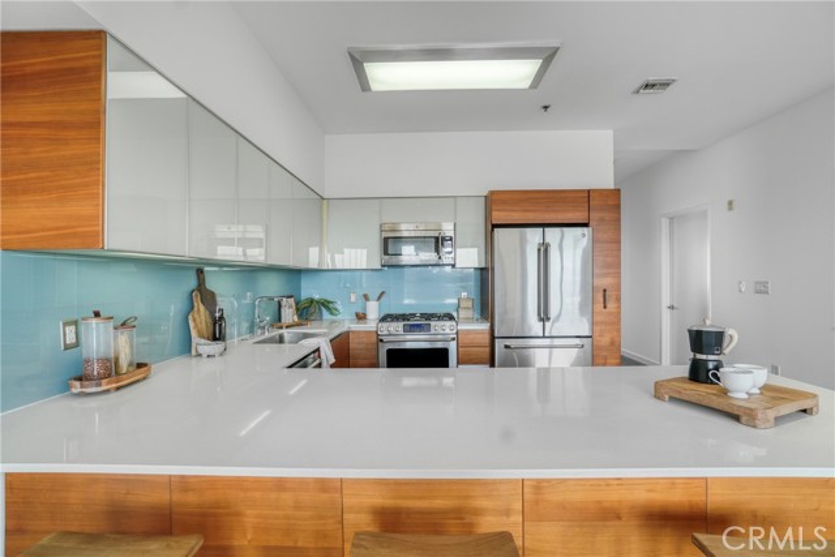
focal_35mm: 16
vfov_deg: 72.1
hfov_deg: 95.0
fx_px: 383
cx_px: 418
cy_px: 278
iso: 400
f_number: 7.1
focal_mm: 11
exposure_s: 1/25
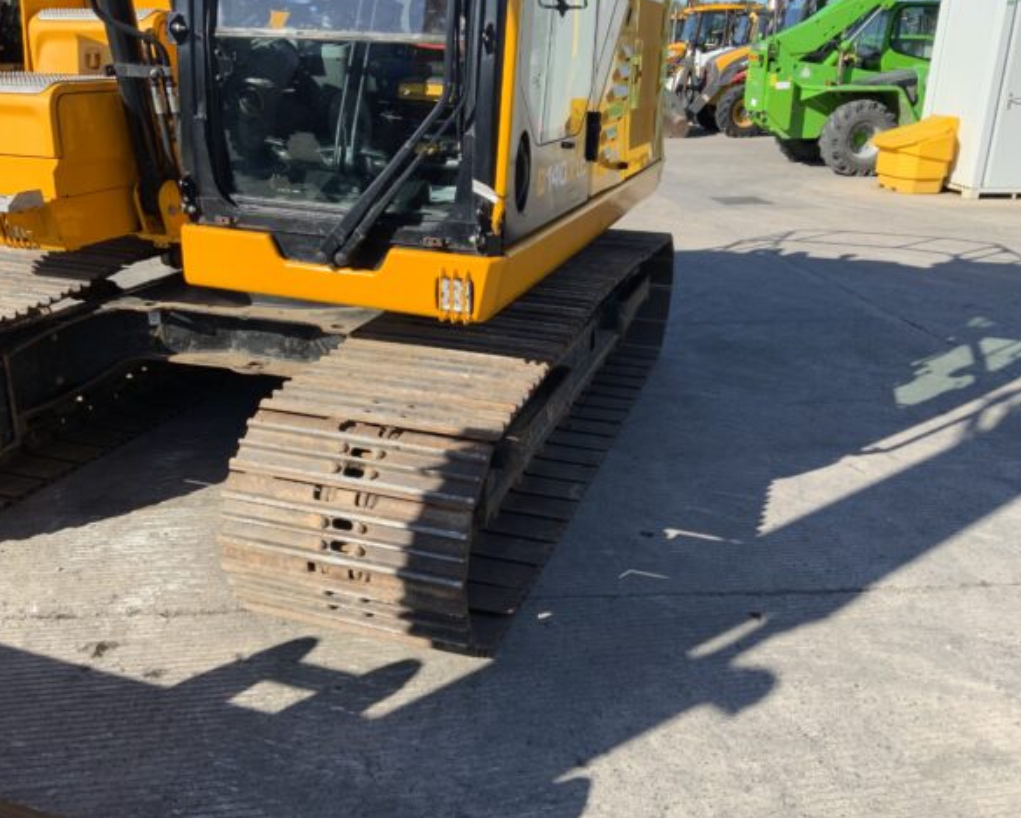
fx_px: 937
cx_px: 488
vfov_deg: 47.2
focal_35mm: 31
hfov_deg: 57.1
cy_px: 404
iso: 16
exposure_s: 1/1098
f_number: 1.8
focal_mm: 3
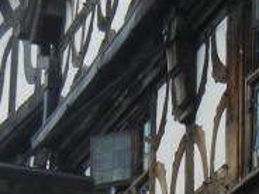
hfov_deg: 11.8
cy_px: 277
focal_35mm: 167
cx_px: 180
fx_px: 1250
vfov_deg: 8.7
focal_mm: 5.4
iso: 160
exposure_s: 1/257
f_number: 7
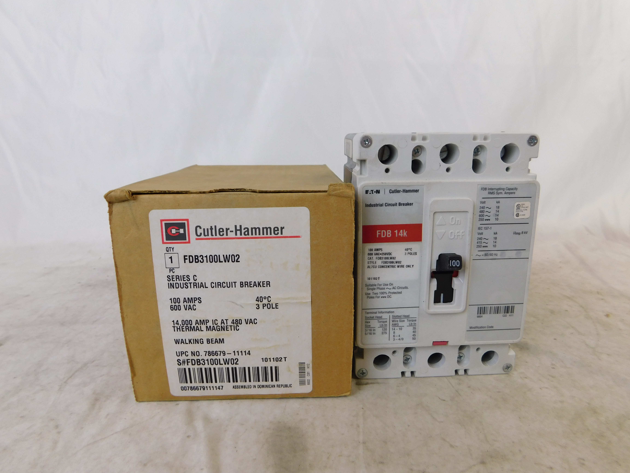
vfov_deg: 58.9
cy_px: 236
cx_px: 315
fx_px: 419
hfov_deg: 73.9
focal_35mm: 23
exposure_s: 1/50
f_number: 3
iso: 125
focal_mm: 4
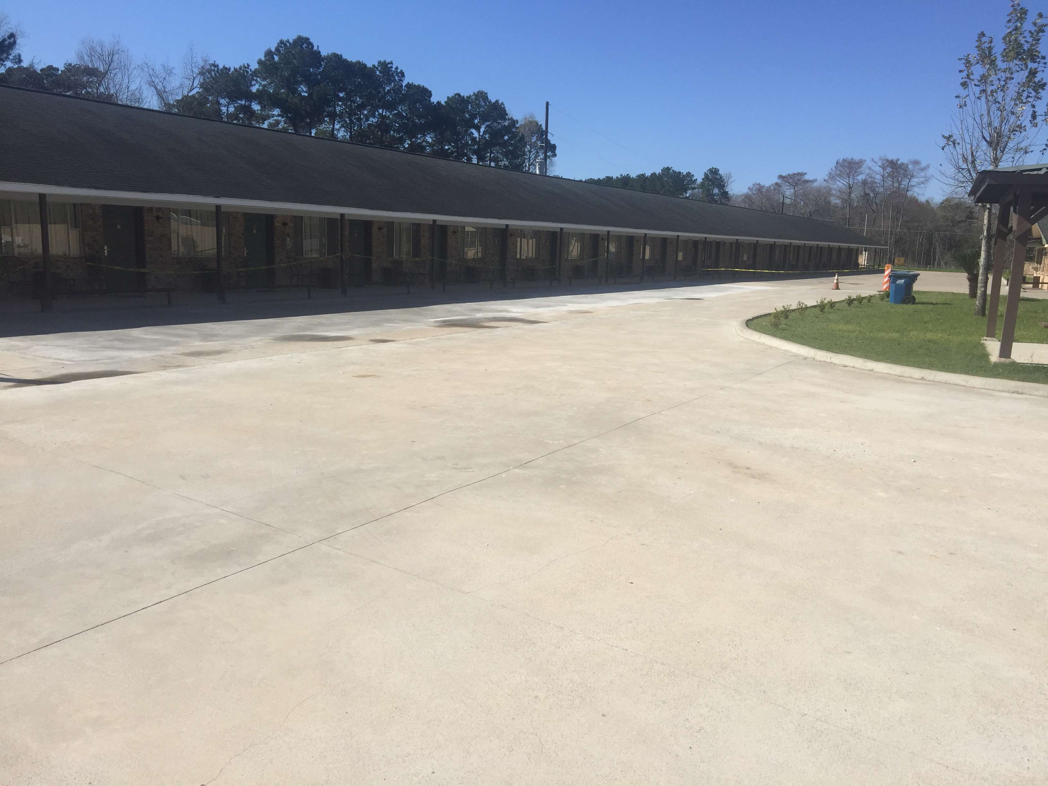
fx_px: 878
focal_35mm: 29
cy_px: 393
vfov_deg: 48.2
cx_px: 524
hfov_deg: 61.7
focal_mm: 4.15
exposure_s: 1/2825
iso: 32
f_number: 2.2
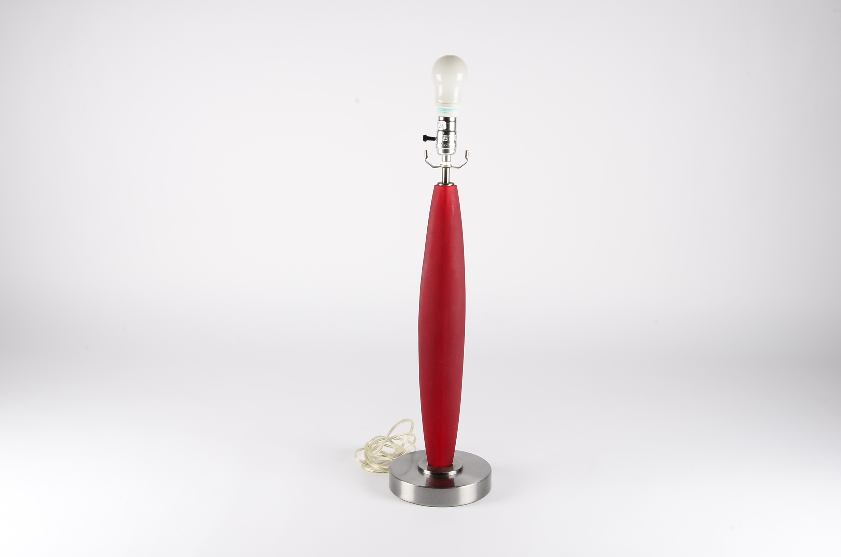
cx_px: 420
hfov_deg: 41.2
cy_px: 278
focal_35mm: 48
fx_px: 1119
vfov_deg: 28.0
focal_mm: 32
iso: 100
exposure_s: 1/125
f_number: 16
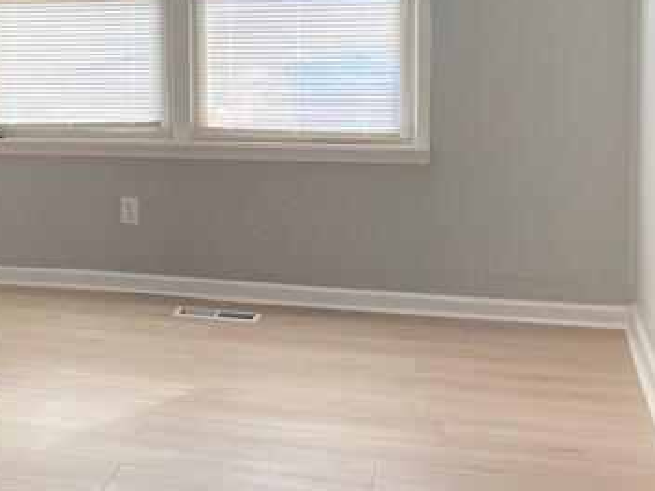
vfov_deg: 19.4
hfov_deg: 23.4
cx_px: -161
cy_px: 92
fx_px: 1419
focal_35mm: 75
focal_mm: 4.25
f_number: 1.8
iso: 32
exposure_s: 1/182
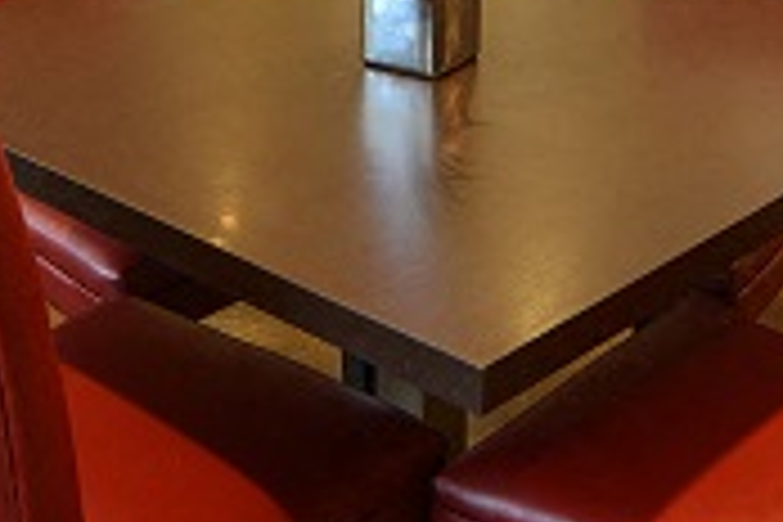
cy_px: -522
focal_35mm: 78
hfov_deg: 26.0
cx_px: 400
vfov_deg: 14.5
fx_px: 1696
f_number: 10
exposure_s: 1.6
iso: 200
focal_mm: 18
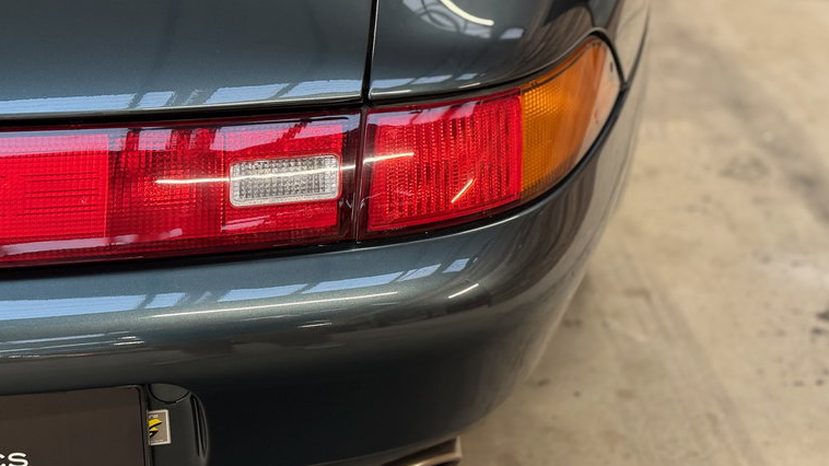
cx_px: 417
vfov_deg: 22.6
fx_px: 1165
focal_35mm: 53
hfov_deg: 39.2
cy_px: 174
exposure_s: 1/33
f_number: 1.78
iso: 250
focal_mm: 6.76
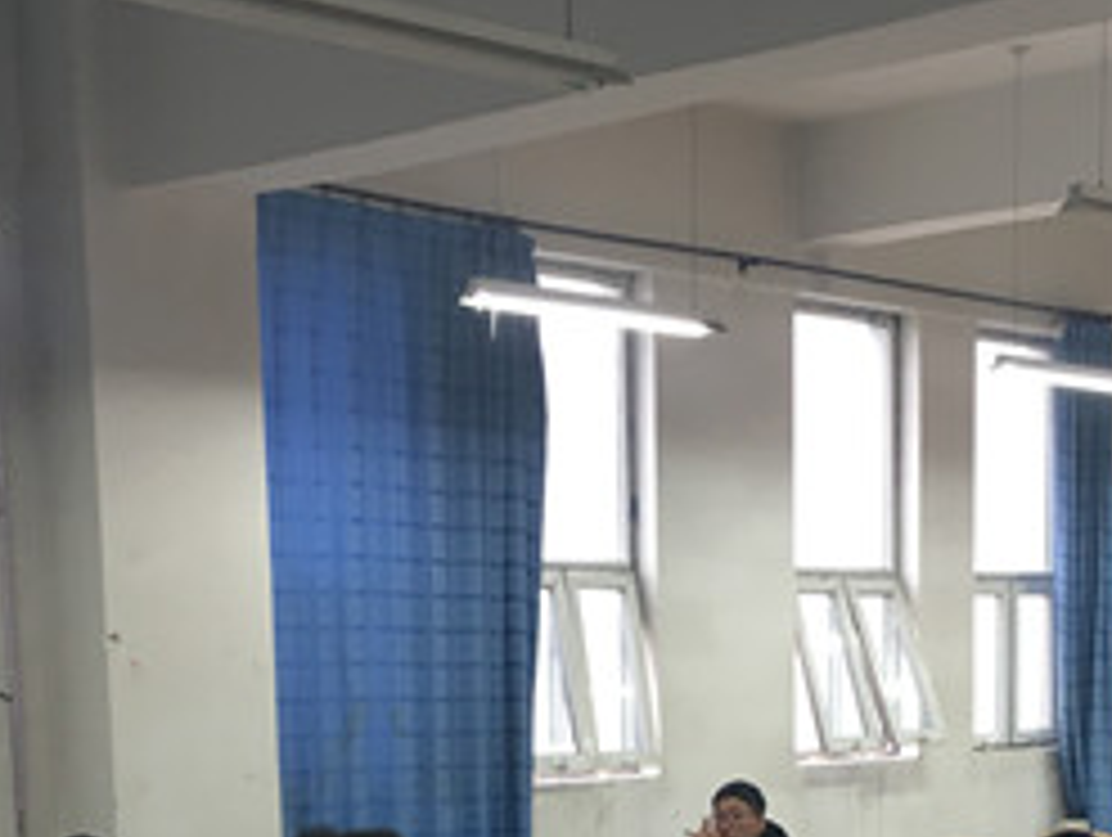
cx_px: 671
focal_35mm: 75
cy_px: 1026
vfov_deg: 18.6
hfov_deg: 25.9
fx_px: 2413
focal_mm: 4.15
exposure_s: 1/33
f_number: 2.2
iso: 80
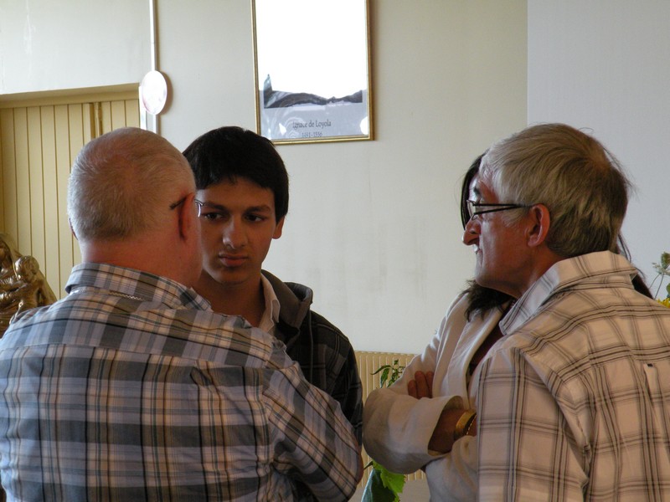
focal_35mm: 110
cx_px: 335
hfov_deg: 17.9
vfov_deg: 13.5
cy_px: 251
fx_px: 2129
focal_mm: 19.4
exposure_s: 1/60
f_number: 4
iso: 269
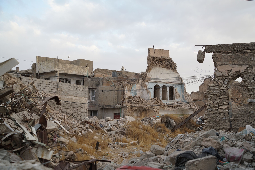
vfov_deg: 26.5
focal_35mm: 51
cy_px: 86
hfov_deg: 38.9
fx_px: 361
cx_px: 129
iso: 200
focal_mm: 50
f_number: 5.6
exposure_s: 1/60
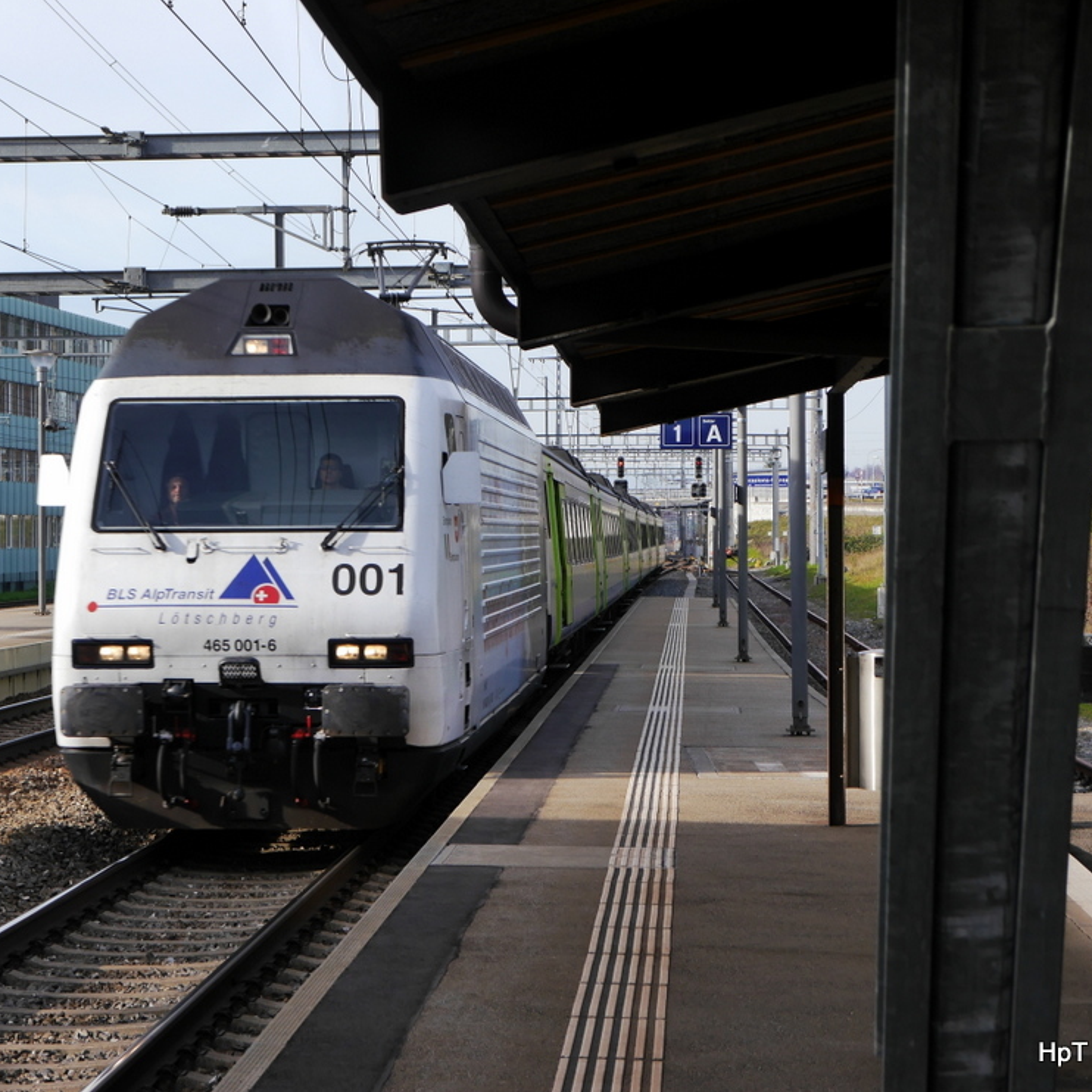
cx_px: 387
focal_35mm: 100
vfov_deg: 17.4
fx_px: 3569
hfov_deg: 17.4
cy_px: 545
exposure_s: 1/250
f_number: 8
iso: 160
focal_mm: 42
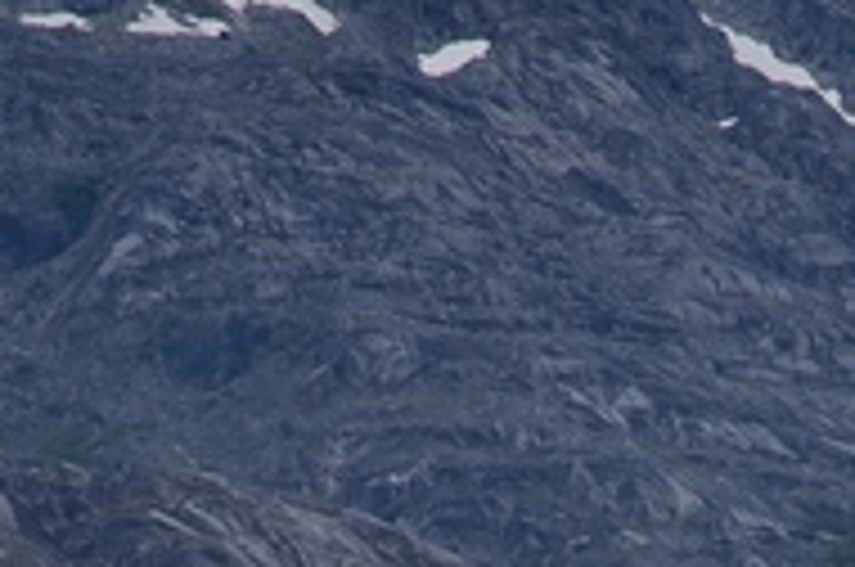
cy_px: 1764
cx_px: 954
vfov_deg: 1.7
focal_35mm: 810
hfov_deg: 2.5
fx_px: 19205
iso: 100
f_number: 5.6
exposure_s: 1/250
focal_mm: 120
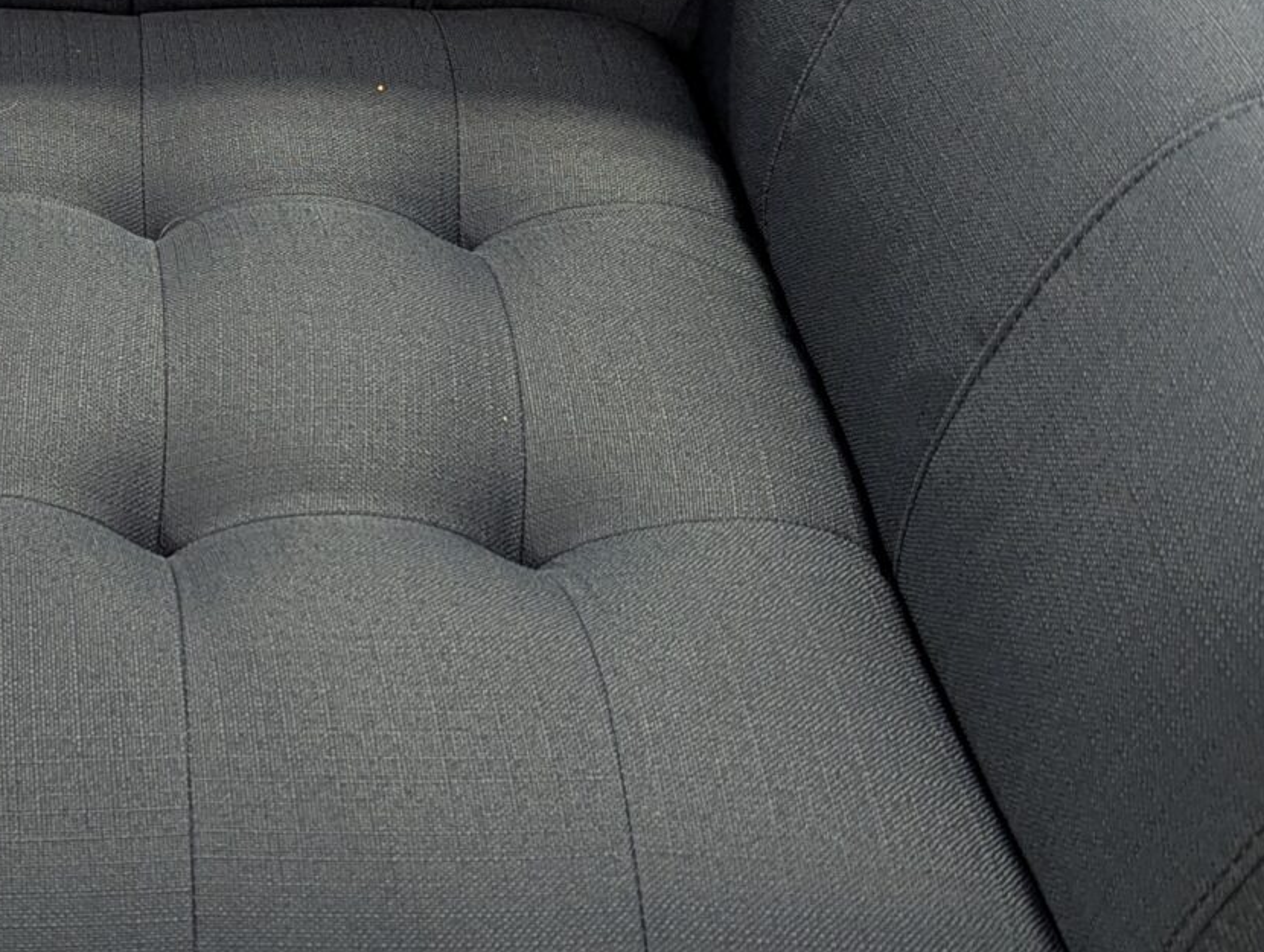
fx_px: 2706
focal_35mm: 74
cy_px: 302
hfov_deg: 25.4
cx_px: 102
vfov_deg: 19.9
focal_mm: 6.81
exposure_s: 1/24
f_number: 1.85
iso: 137
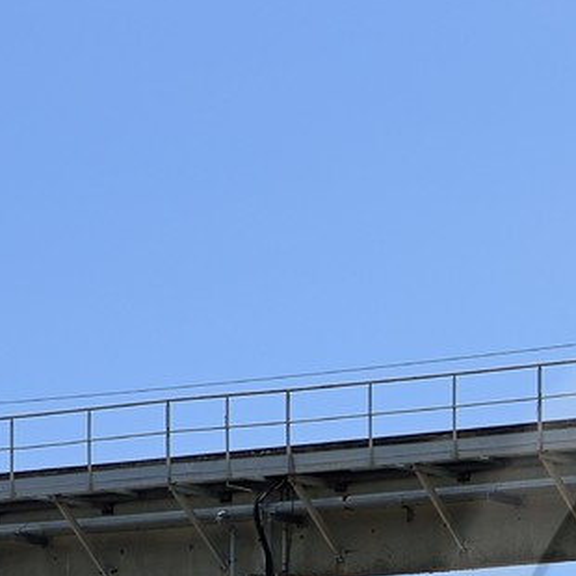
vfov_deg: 6.4
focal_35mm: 272
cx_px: 1145
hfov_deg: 6.3
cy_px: 887
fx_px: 5121
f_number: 13
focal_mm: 62
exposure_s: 1/320
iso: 200
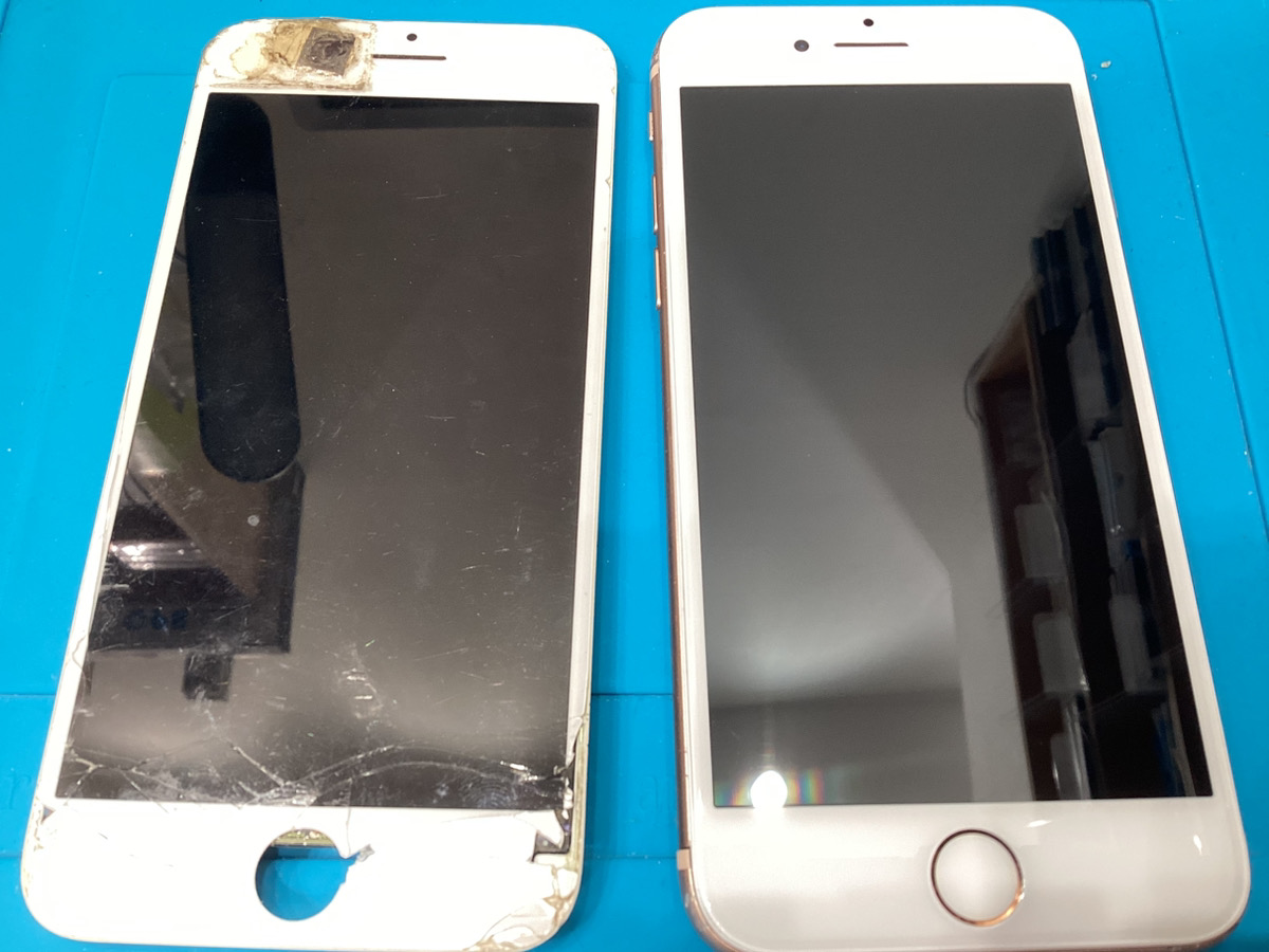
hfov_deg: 58.4
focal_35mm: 31
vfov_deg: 45.4
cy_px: 476
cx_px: 634
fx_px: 1136
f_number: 2.4
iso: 64
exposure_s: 1/50
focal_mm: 3.3
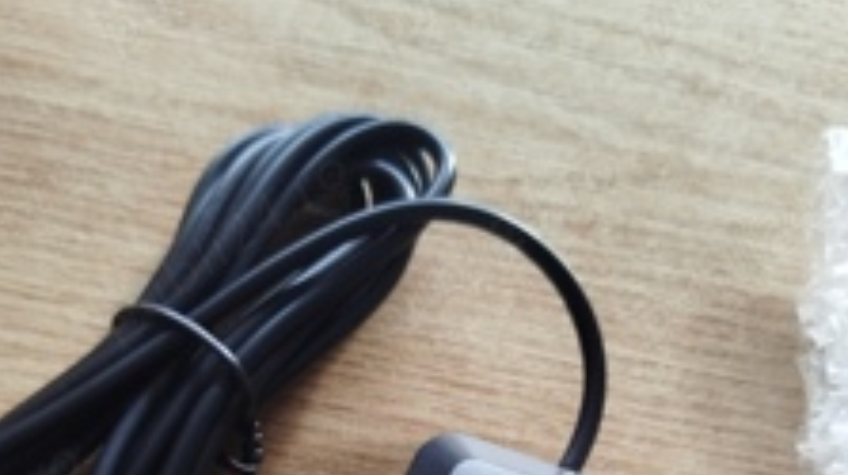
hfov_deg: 43.6
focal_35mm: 47
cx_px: 357
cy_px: 600
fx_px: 1056
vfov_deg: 22.9
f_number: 1.7
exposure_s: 1/25
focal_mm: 5.31
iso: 500
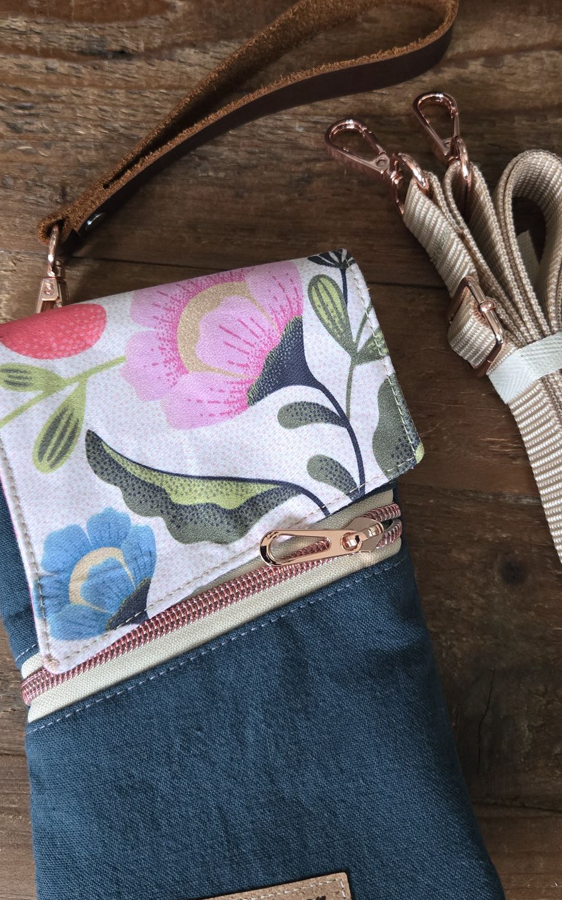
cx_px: 302
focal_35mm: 34
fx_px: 833
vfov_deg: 56.7
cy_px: 444
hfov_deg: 37.2
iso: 640
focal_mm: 5.4
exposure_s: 1/60
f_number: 1.8
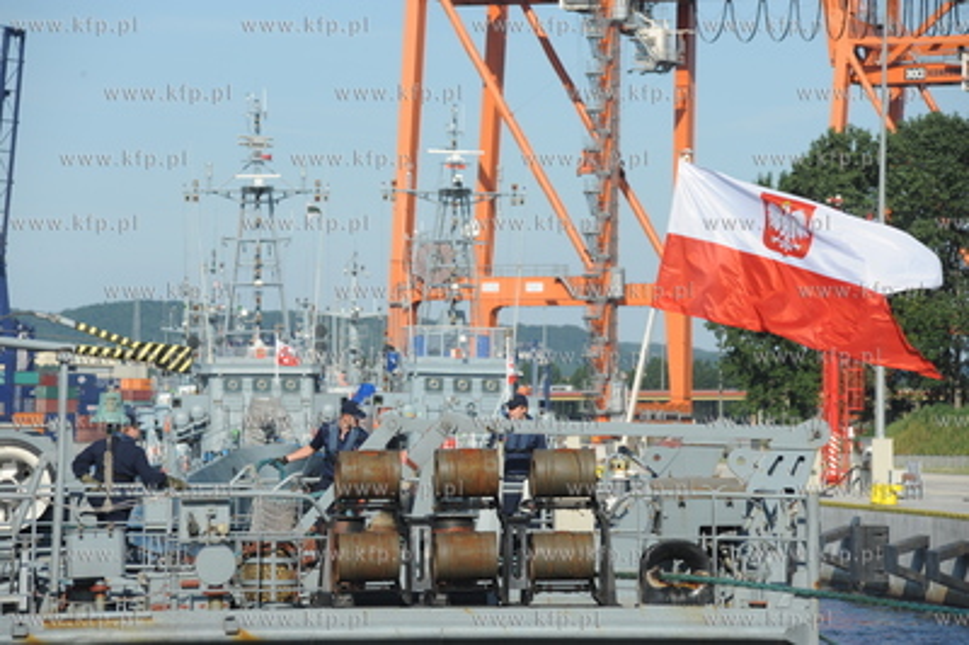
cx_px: 484
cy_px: 322
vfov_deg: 6.9
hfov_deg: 10.3
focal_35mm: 200
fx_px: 5379
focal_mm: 200
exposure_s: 1/640
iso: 200
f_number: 8
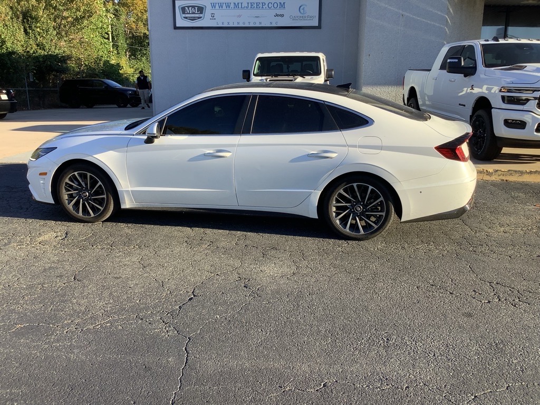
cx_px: 270
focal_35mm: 31
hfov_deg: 58.4
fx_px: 484
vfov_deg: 45.4
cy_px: 202
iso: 25
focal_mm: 3.3
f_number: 2.4
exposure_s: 1/345
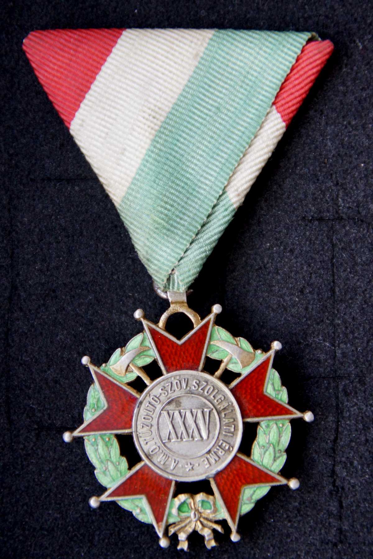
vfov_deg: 10.2
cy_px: 280
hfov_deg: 6.8
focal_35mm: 202
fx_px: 3147
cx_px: 186
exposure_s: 1/80
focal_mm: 135
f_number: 6.3
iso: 1600
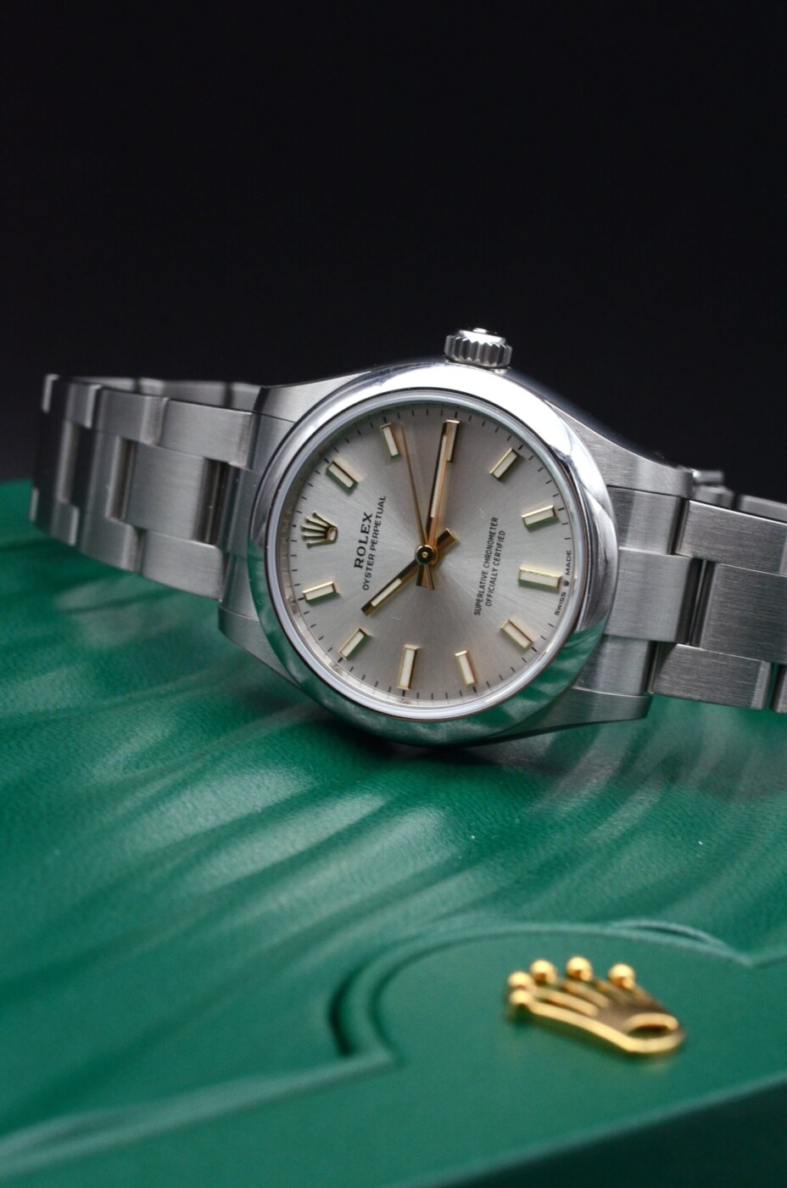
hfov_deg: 15.1
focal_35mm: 90
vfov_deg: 22.7
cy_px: 594
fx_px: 2963
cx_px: 394
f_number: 13
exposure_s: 1/160
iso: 1600
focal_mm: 60
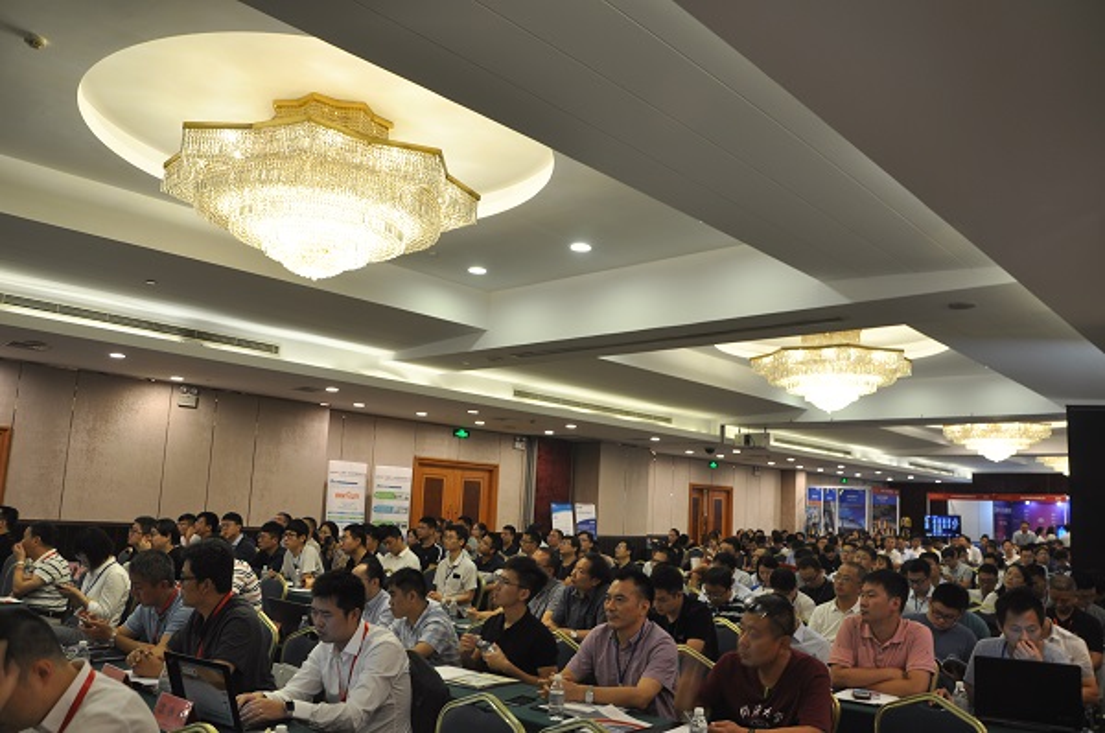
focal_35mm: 27
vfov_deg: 47.8
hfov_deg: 67.5
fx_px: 827
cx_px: 552
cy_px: 366
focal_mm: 18
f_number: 5.6
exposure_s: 1/6
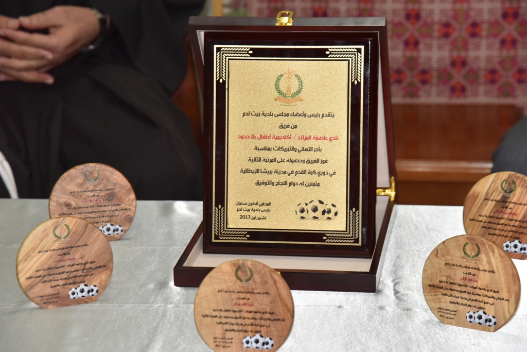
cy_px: 176
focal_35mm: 120
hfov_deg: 17.1
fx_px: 1757
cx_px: 264
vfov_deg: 11.4
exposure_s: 1/100
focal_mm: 120
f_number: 6.3
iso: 2500
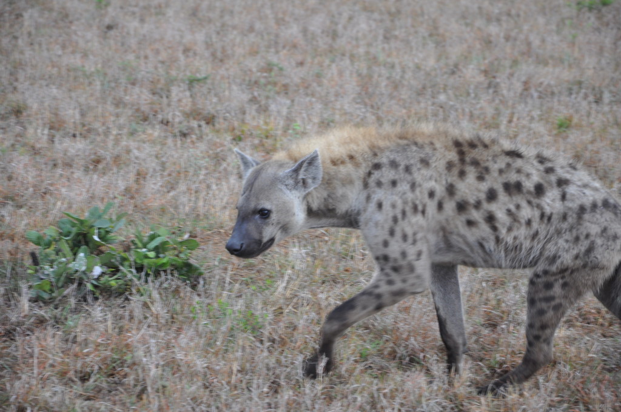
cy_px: 206
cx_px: 310
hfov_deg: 13.1
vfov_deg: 8.7
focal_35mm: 158
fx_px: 2713
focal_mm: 105
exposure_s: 1/100
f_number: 5.6
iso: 400
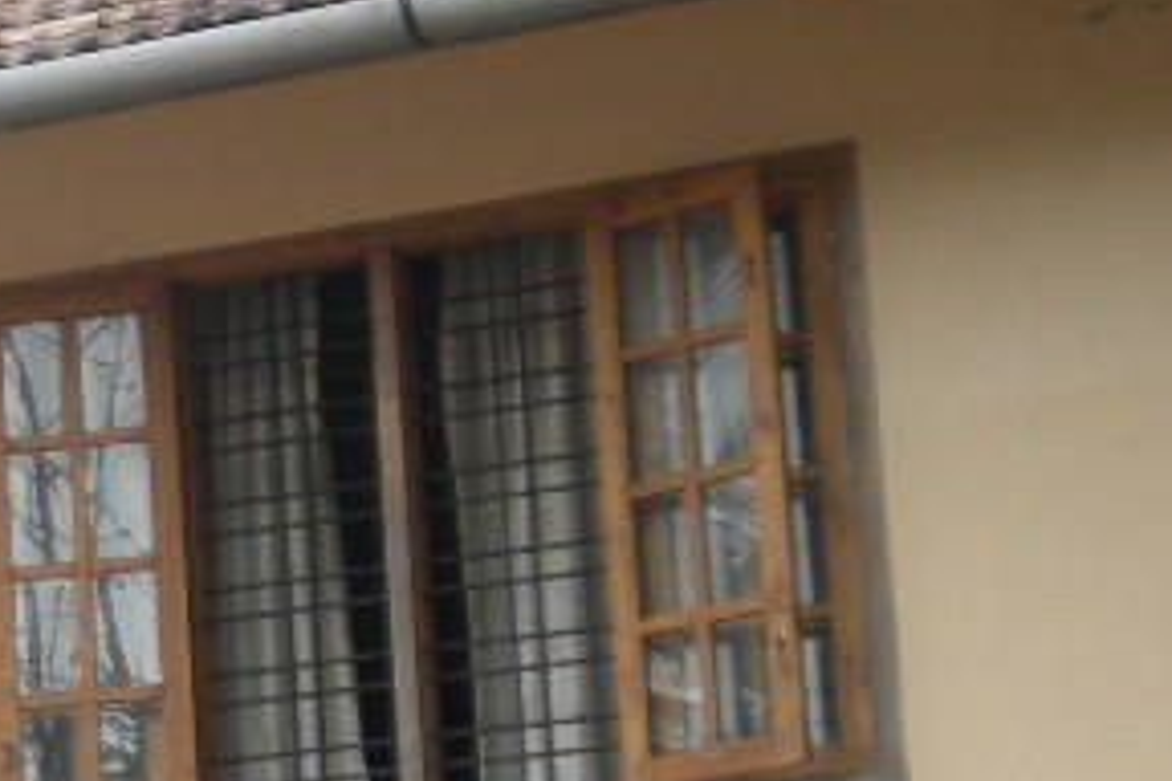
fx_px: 6250
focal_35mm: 192
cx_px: -651
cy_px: 557
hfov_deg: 10.3
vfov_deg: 7.1
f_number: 3.9
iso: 80
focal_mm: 9.3
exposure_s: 1/124
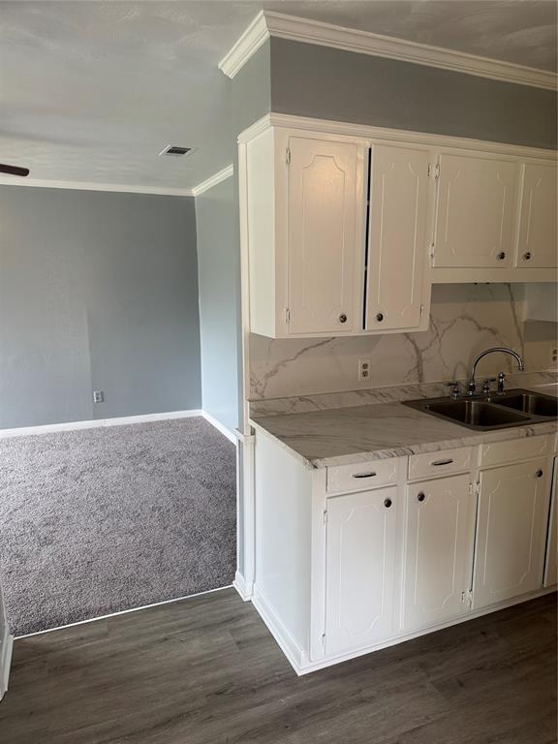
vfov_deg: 71.6
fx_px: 516
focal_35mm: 24
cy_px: 372
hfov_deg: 56.8
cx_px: 279
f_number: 1.78
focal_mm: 6.76
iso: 200
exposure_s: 1/120
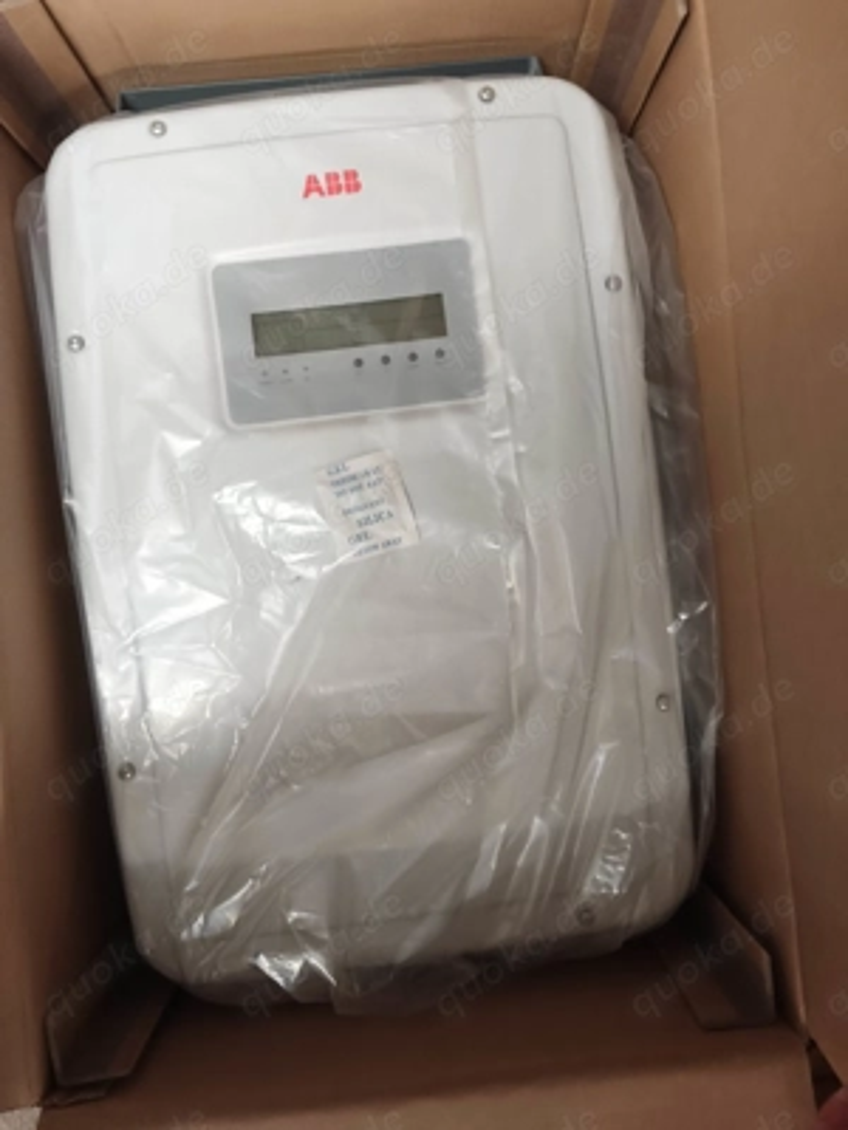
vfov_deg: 73.9
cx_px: 424
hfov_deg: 58.9
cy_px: 565
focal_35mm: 23
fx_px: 751
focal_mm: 5.35
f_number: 1.7
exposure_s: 1/50
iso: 640
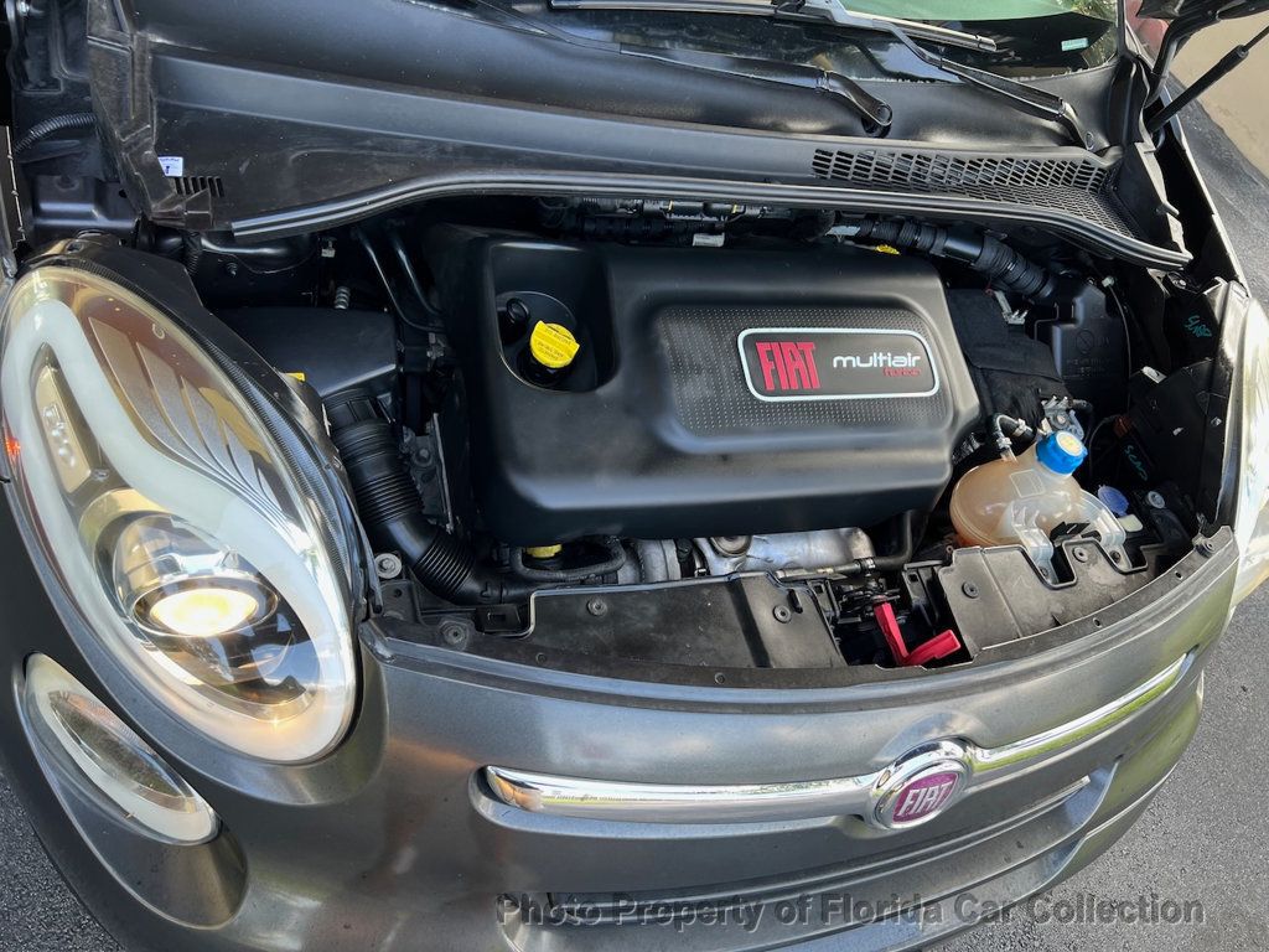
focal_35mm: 26
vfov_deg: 53.1
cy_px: 476
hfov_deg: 67.3
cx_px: 634
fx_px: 953
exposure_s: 1/121
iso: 40
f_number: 1.5
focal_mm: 5.7
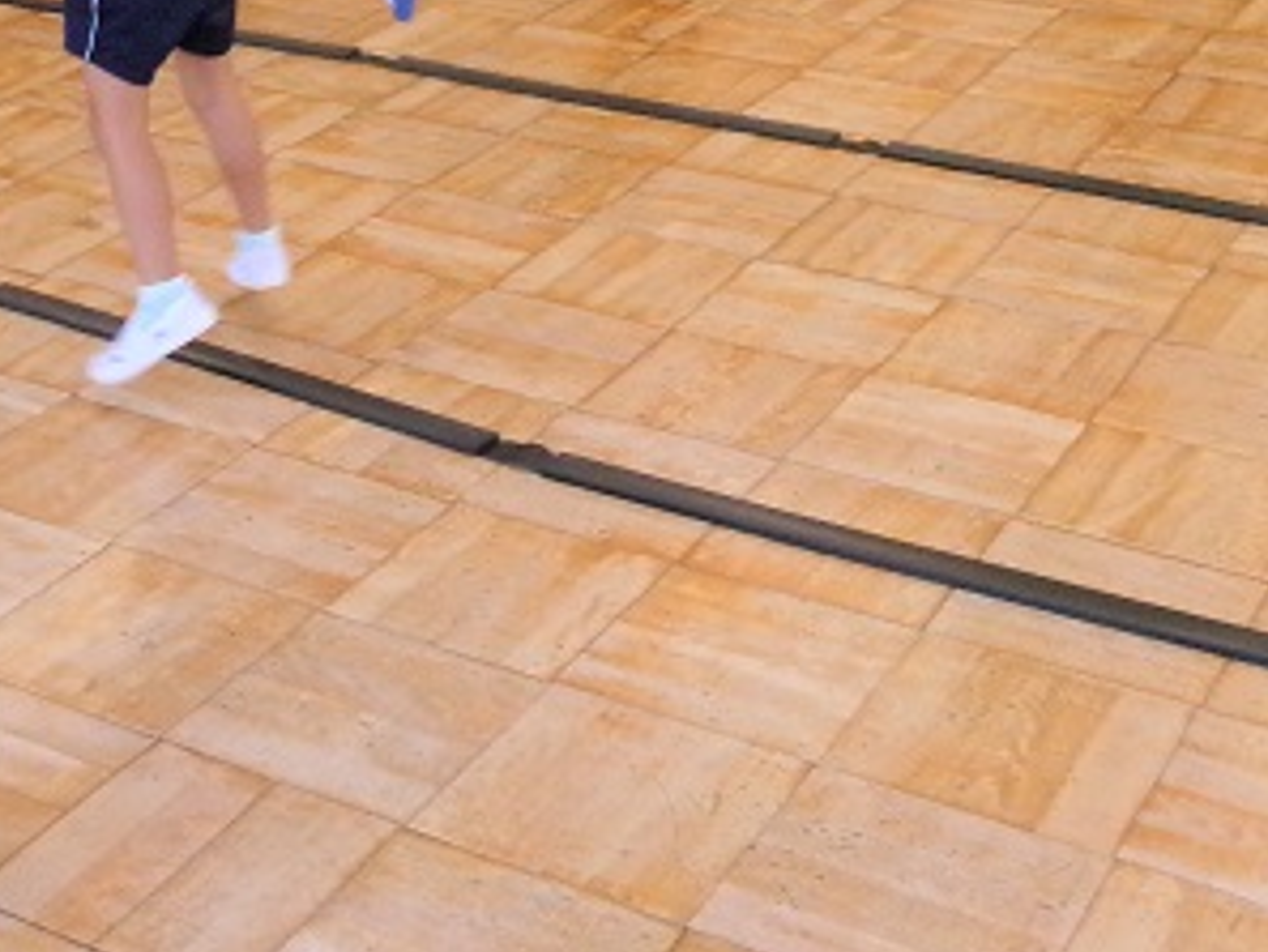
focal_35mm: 66
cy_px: -11
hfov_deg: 29.1
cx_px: 380
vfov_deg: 21.5
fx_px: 2419
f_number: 3.9
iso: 646
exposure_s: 1/125
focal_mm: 5.1
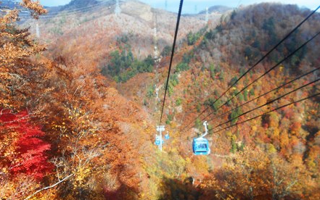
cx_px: 162
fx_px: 244
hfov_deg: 66.4
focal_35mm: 28
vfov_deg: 44.6
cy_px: 97
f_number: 3.2
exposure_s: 1/320
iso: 80
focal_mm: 4.6
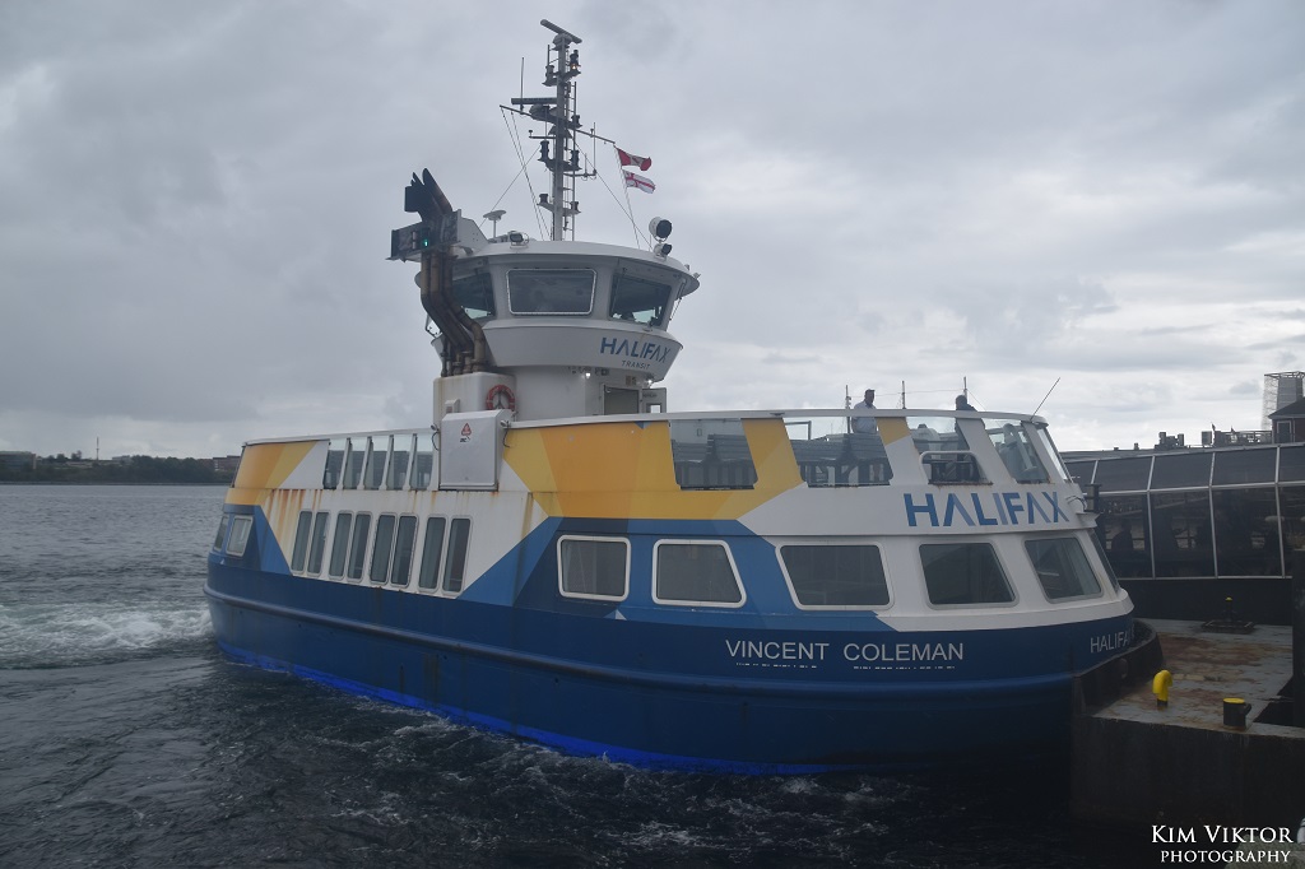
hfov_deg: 16.1
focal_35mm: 128
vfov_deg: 10.7
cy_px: 434
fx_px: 4620
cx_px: 652
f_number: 11
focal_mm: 85
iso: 200
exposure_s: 1/500
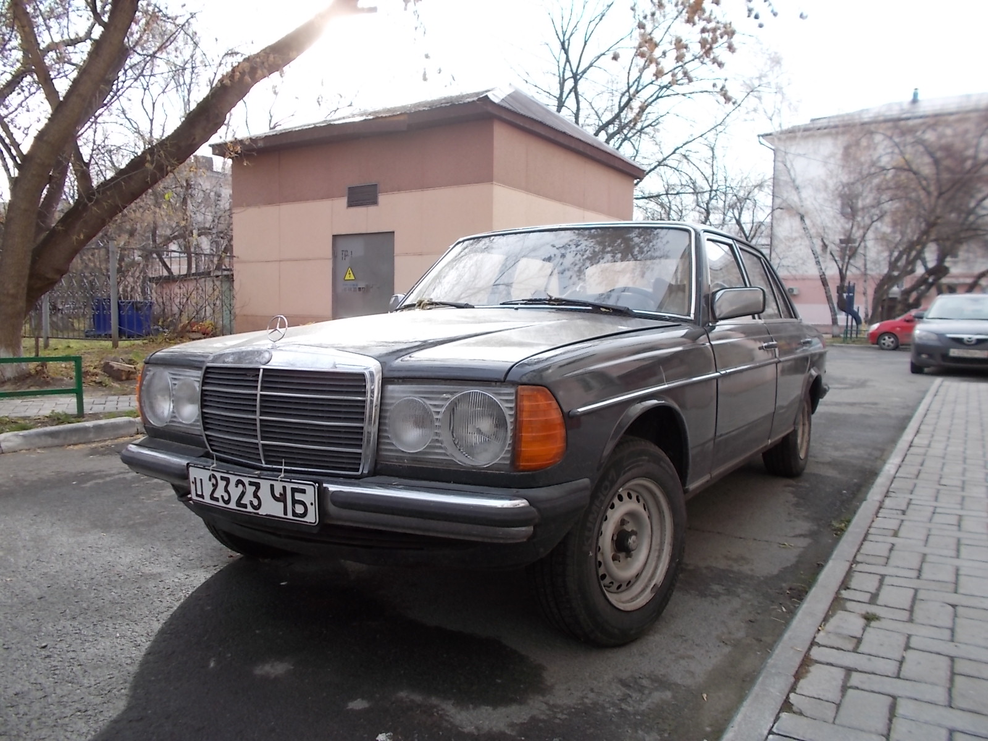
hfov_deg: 67.3
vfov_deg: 53.1
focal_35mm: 26
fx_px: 742
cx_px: 494
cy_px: 370
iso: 80
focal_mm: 4.6
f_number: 3.2
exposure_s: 1/160
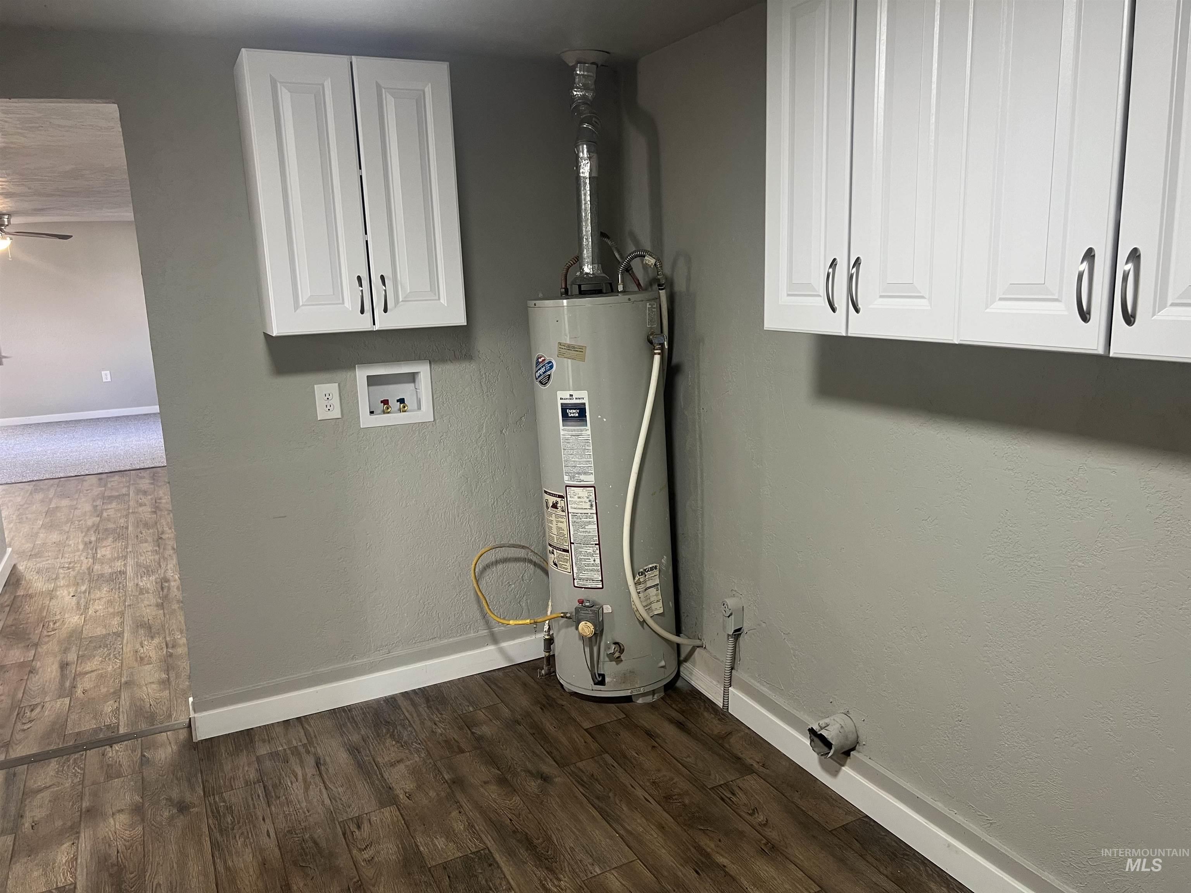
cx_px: 596
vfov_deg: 53.1
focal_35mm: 26
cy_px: 446
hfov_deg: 67.3
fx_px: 895
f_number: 1.5
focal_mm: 5.7
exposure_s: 1/60
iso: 100
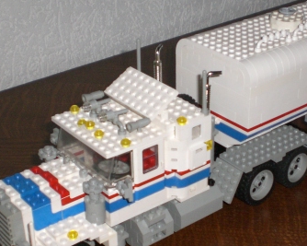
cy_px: 151
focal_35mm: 71
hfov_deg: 26.5
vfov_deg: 21.5
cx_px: 225
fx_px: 645
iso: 200
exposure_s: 1/60
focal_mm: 6.3
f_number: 3.1
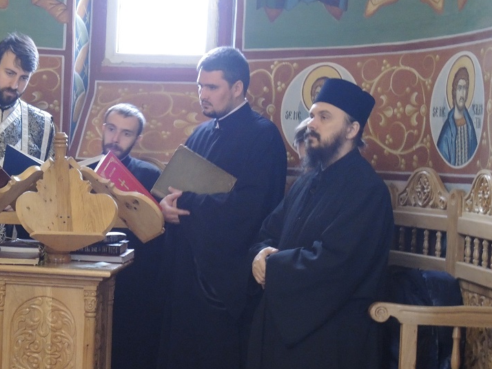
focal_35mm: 84
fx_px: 1194
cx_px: 101
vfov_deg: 17.6
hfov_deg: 23.0
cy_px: 220
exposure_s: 1/6
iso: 800
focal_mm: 11
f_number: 2.8
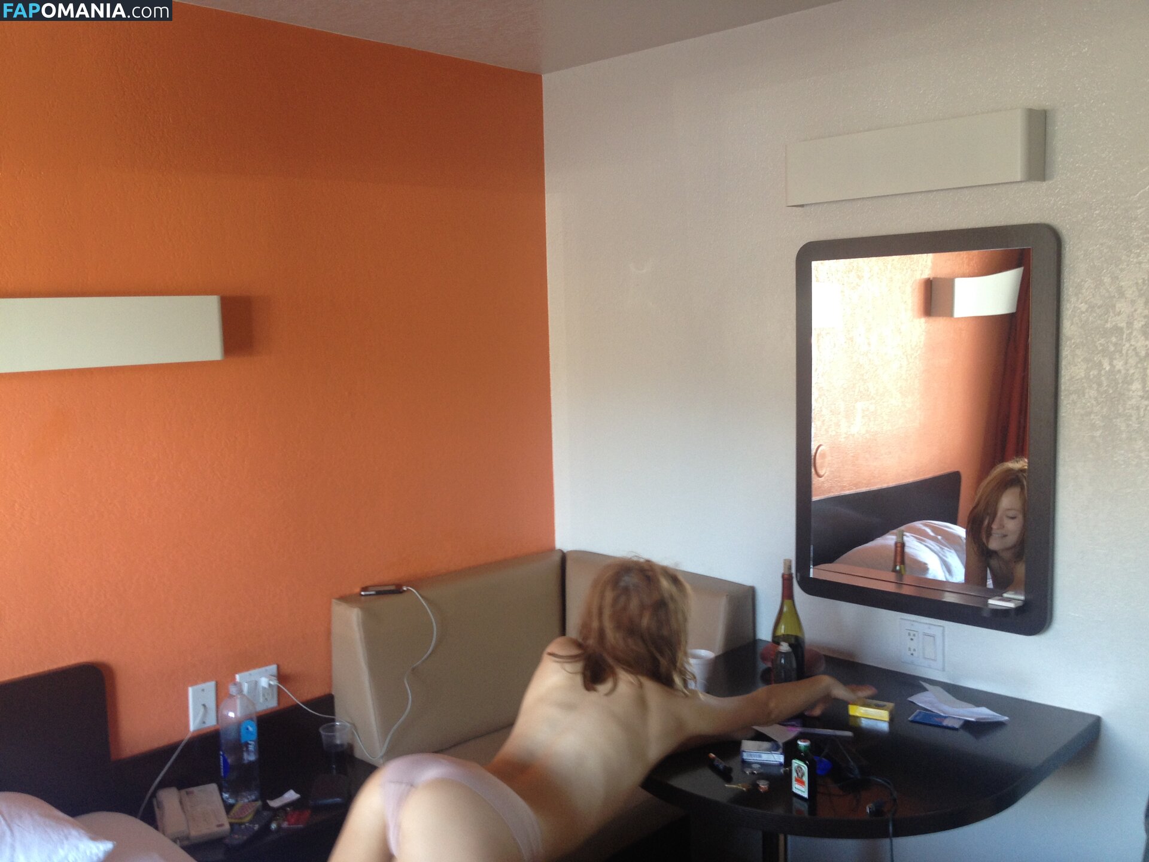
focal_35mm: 35
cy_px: 431
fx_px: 1162
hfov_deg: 52.6
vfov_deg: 40.7
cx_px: 574
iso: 80
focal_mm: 4.28
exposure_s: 1/20
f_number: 2.4
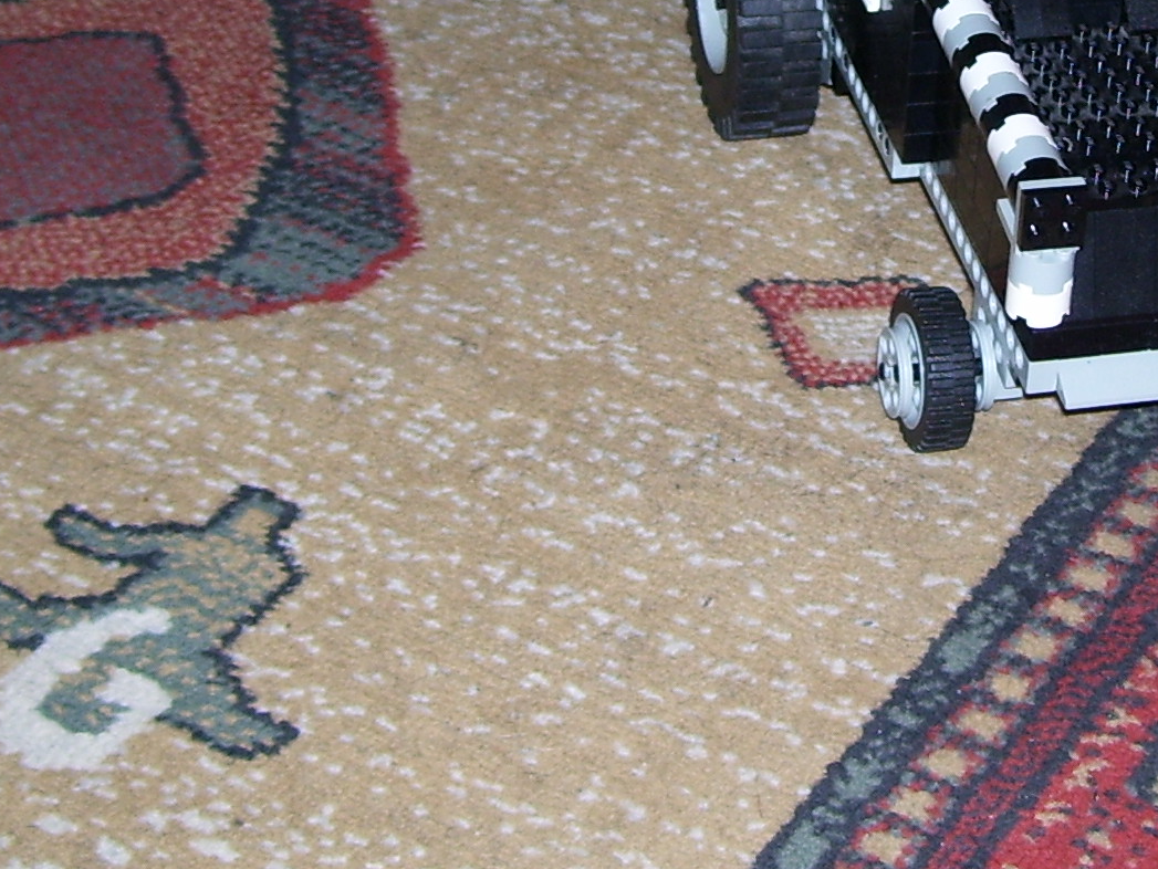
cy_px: 18
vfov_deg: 16.0
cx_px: 911
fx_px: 3045
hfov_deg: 21.3
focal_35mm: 91
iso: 80
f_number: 2.7
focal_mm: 6
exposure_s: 1/60
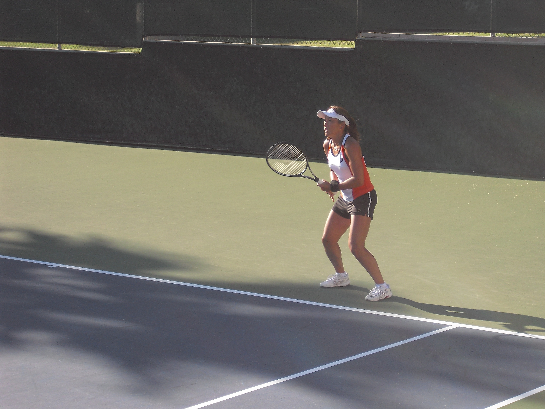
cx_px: 272
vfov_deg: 13.8
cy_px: 204
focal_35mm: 107
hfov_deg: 18.4
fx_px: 1685
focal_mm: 18.9
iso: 100
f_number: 5.6
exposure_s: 1/200
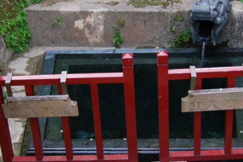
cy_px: 75
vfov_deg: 16.8
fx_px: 547
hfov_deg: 25.1
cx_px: 126
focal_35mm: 81
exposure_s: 1/50
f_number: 3.5
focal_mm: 24
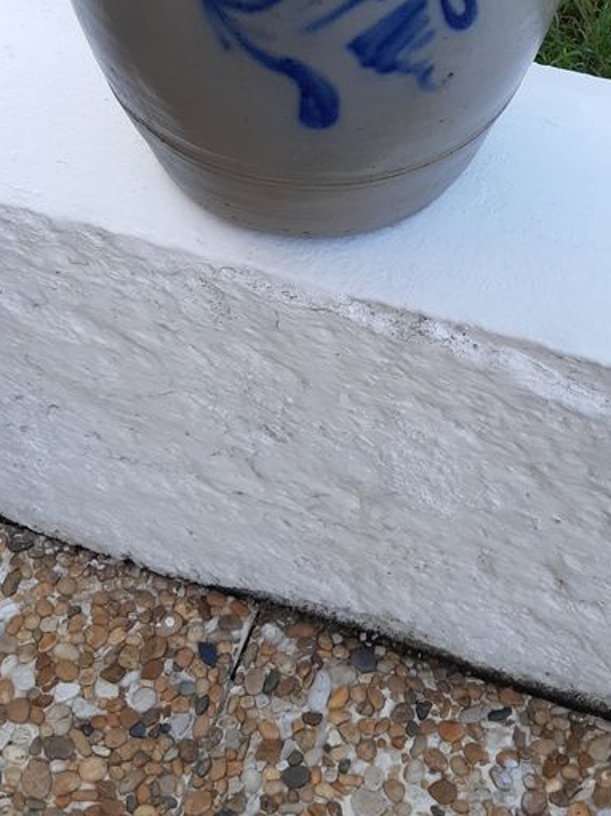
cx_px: 349
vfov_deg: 36.2
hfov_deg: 28.5
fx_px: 1201
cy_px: 158
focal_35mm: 51
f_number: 1.7
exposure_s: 1/274
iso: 40
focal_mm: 3.92
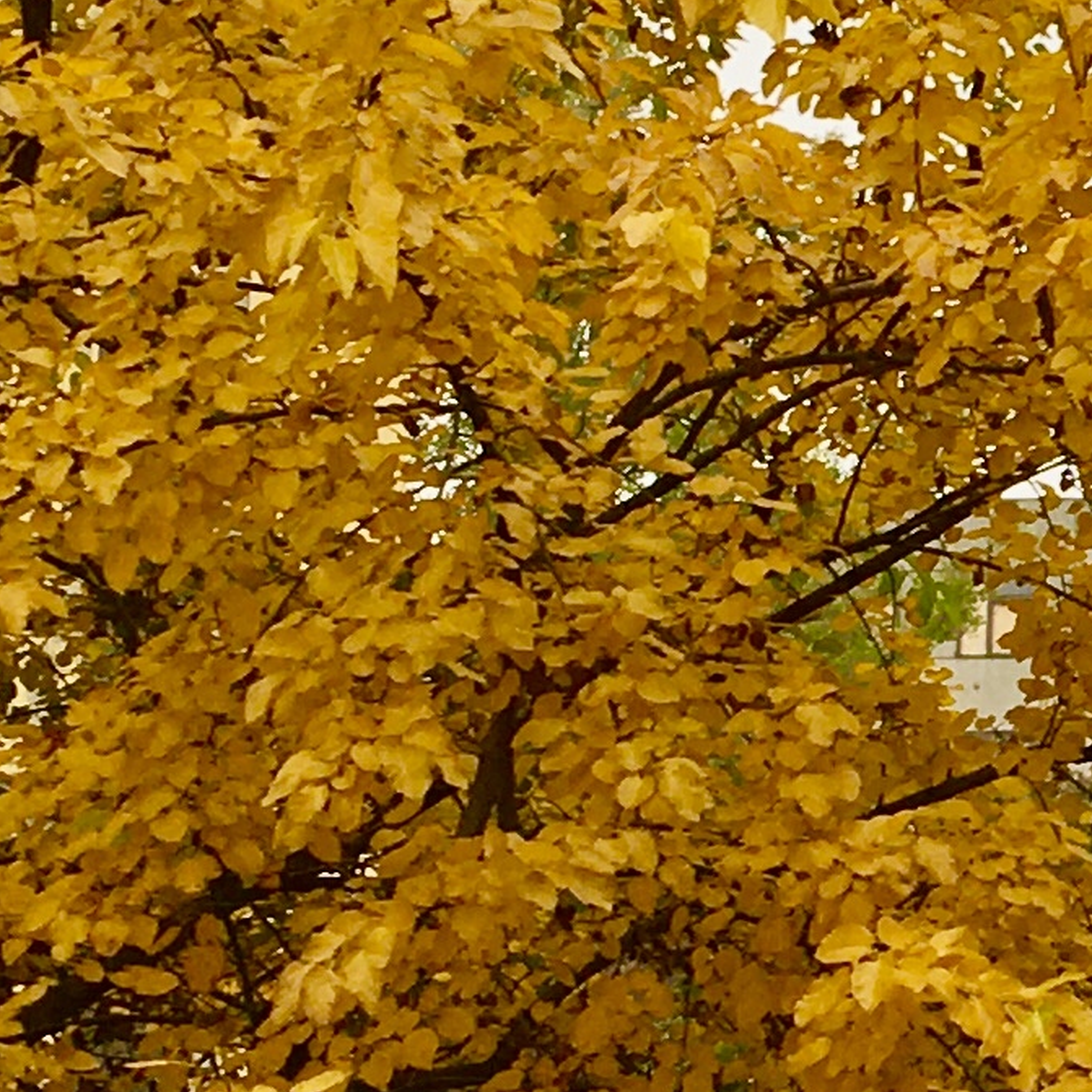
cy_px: 682
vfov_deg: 11.3
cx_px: 1870
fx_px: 5496
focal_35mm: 154
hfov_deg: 10.7
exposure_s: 1/132
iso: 25
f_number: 2.2
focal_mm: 4.15
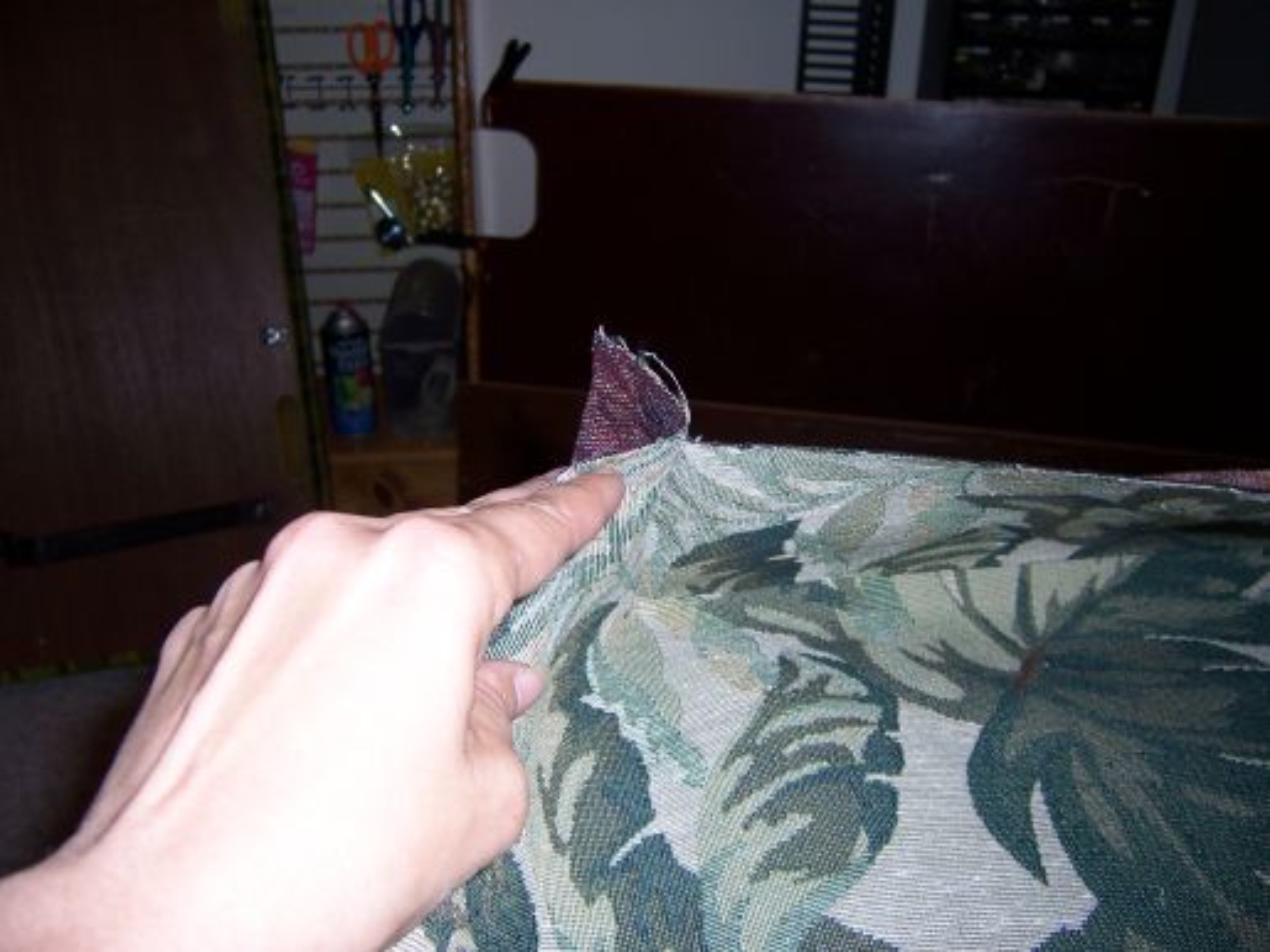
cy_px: 476
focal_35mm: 33
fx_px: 1210
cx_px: 635
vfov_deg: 42.9
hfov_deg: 55.4
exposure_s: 1/60
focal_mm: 5.5
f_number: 2.8
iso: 80
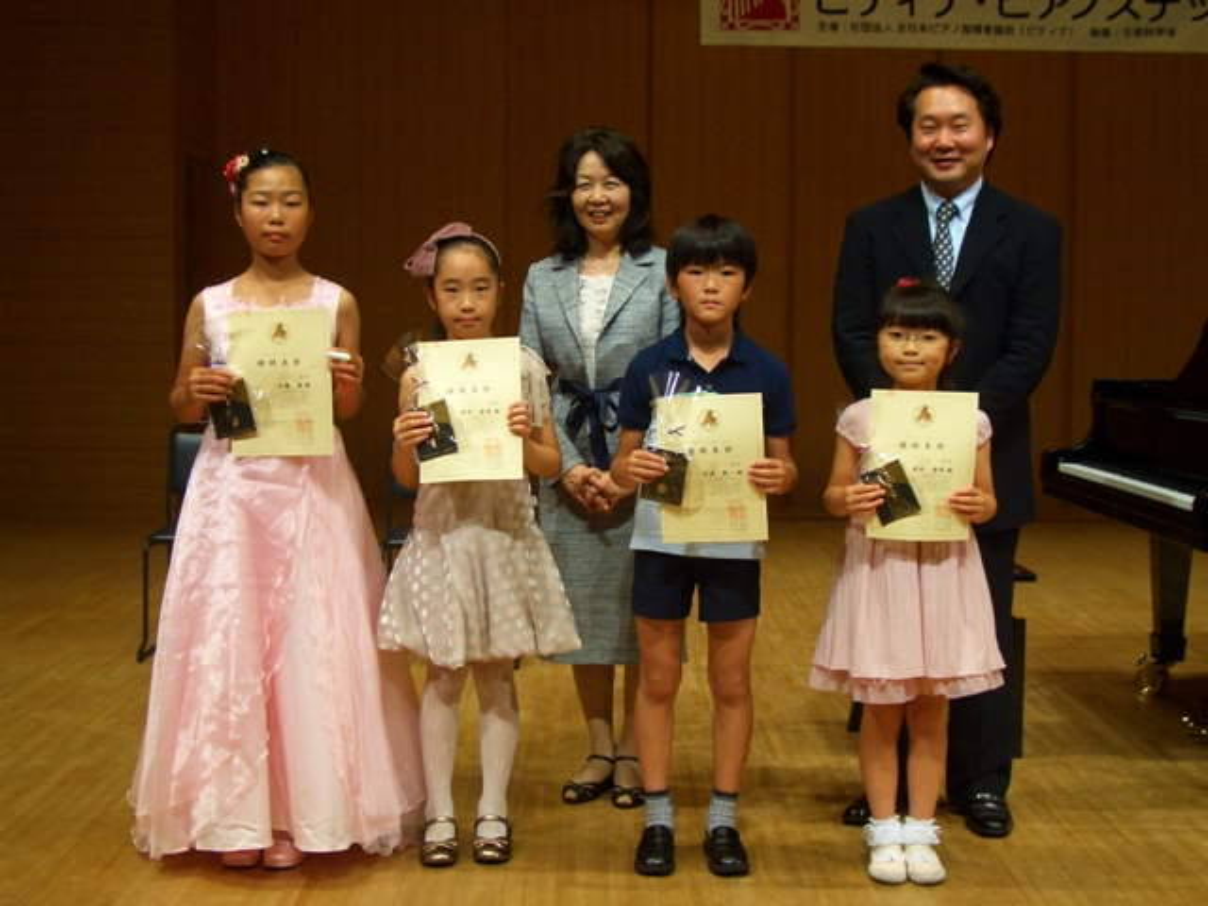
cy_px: 453
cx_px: 604
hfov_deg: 38.9
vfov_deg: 29.7
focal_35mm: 49
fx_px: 1710
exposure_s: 1/25
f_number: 3.1
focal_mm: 8.2
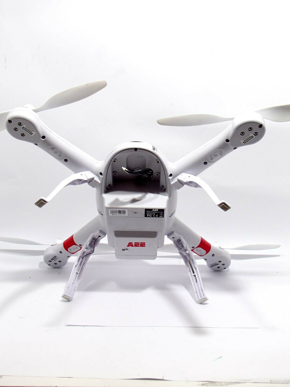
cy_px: 194
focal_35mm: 37
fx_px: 413
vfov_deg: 50.1
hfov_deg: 38.7
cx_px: 145
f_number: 4.7
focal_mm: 6.64
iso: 200
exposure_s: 1/160
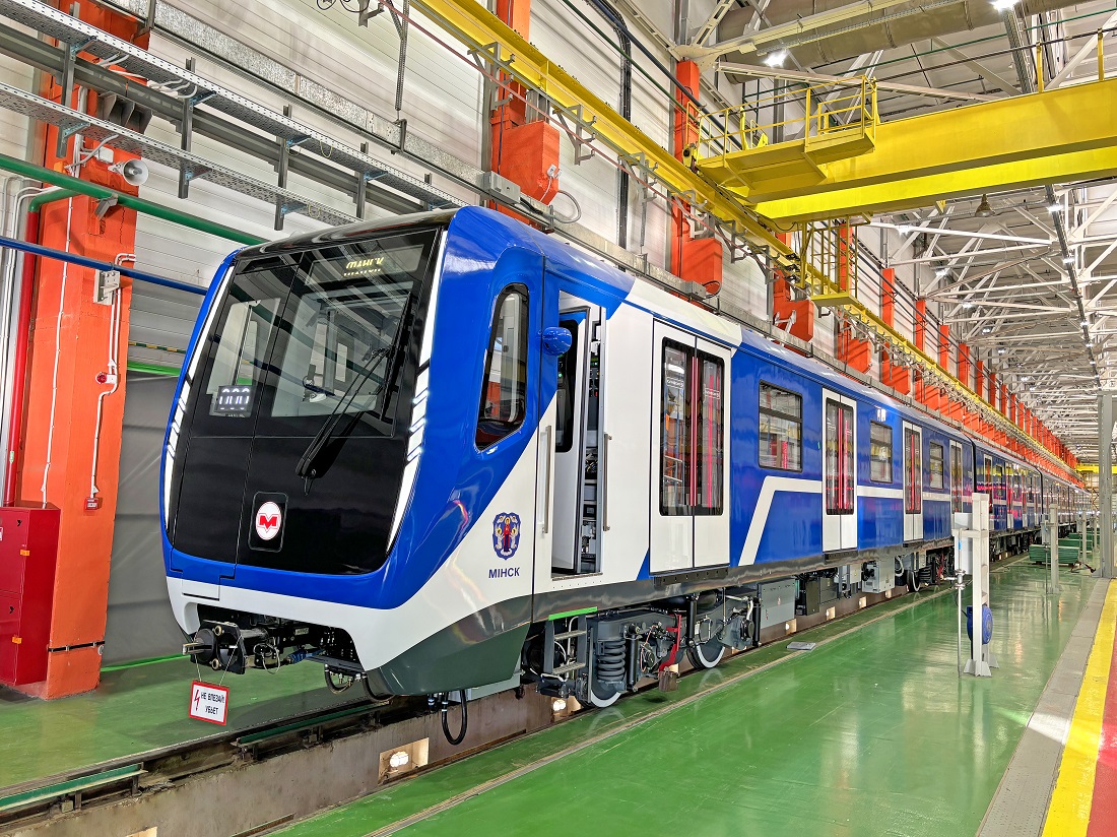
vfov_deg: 53.0
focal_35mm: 26
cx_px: 558
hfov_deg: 67.3
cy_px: 418
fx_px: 839
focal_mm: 5.96
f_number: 1.6
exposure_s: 1/100
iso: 80
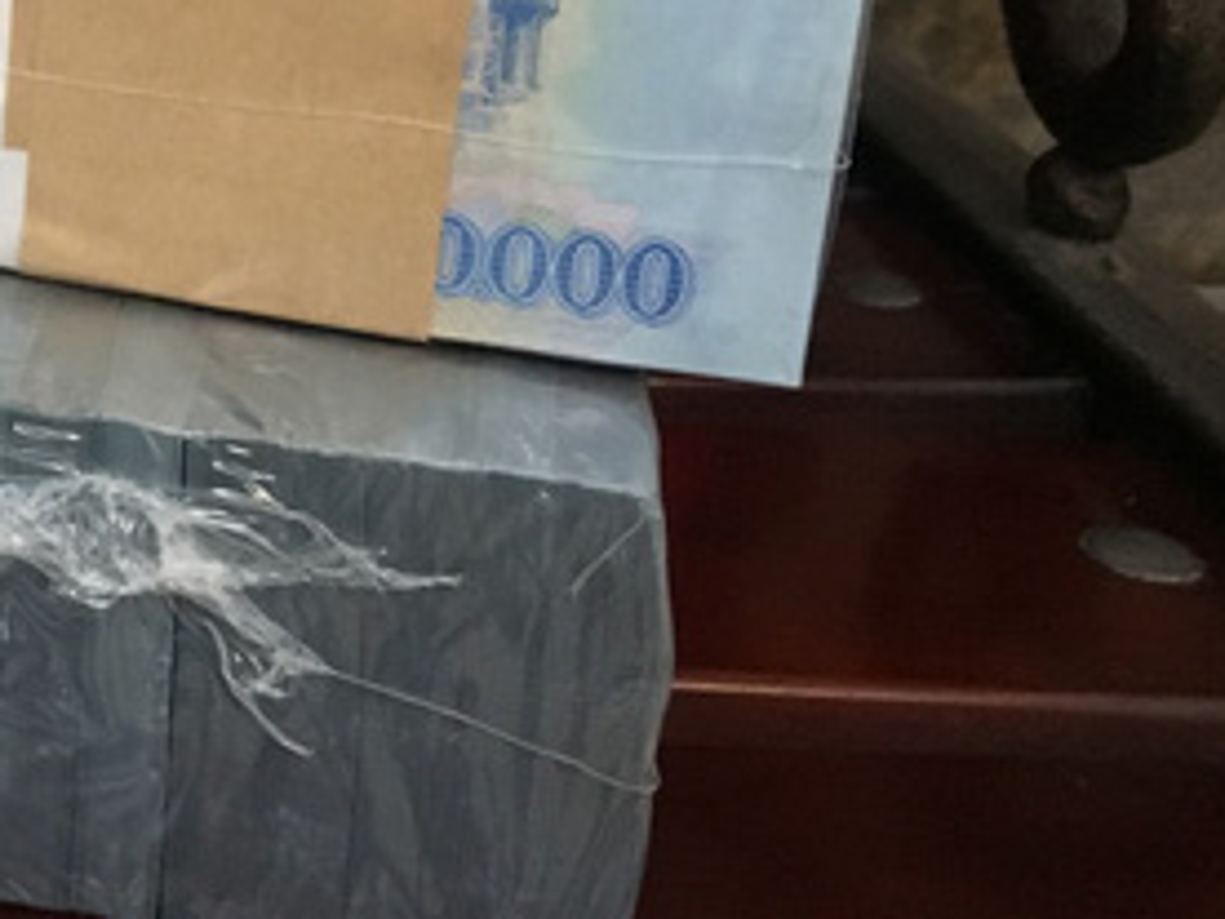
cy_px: 64
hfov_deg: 24.4
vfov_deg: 20.0
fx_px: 2548
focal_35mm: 72
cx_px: -262
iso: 250
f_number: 2.2
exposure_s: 1/17
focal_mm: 4.15
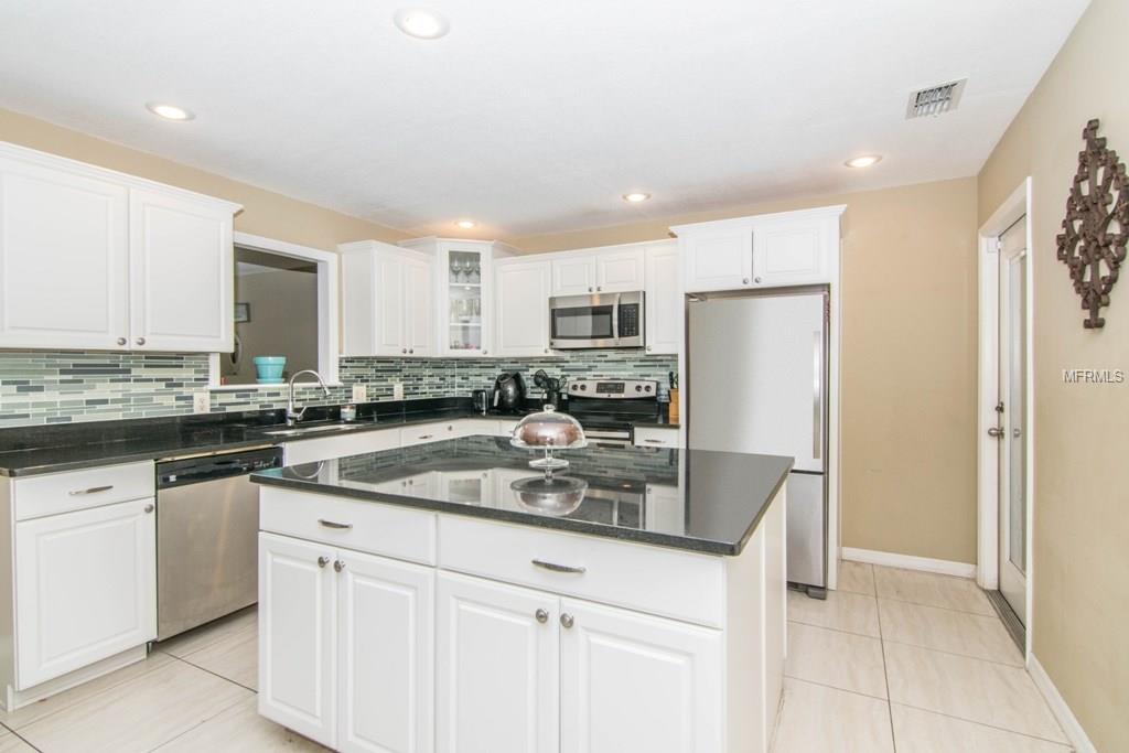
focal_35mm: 16
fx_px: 517
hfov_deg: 95.0
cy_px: 376
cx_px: 564
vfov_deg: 72.1
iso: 640
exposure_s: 1/80
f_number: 10
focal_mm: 11
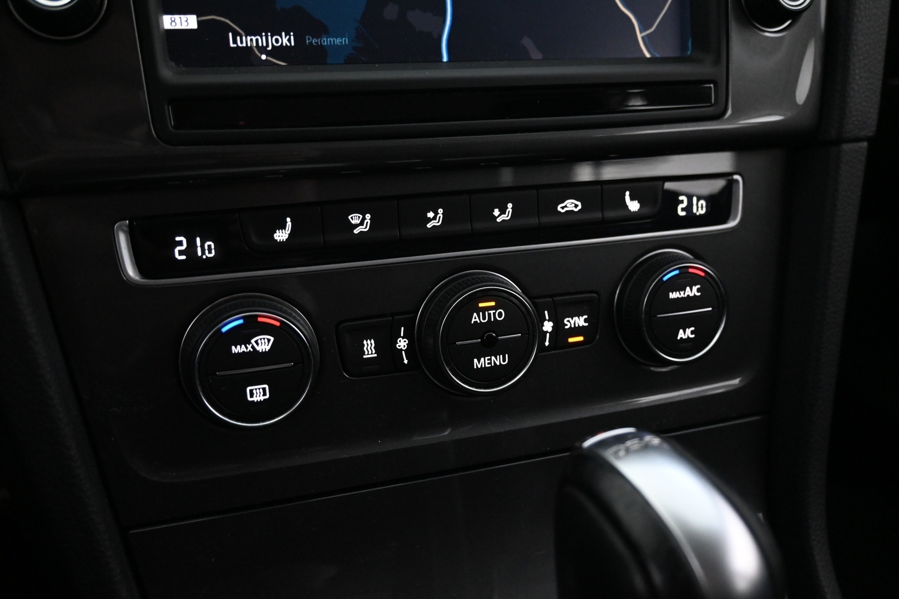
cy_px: 300
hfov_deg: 57.2
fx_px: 824
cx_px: 450
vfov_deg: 40.0
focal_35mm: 33
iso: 4500
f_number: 4
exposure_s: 1/40
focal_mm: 22
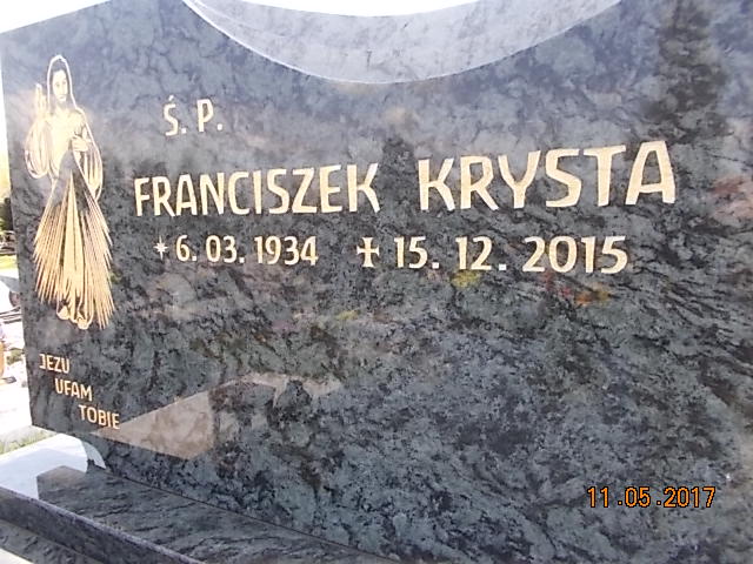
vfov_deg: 53.1
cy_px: 282
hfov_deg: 67.3
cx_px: 376
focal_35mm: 26
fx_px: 566
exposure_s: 1/160
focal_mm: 4.6
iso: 80
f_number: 3.2
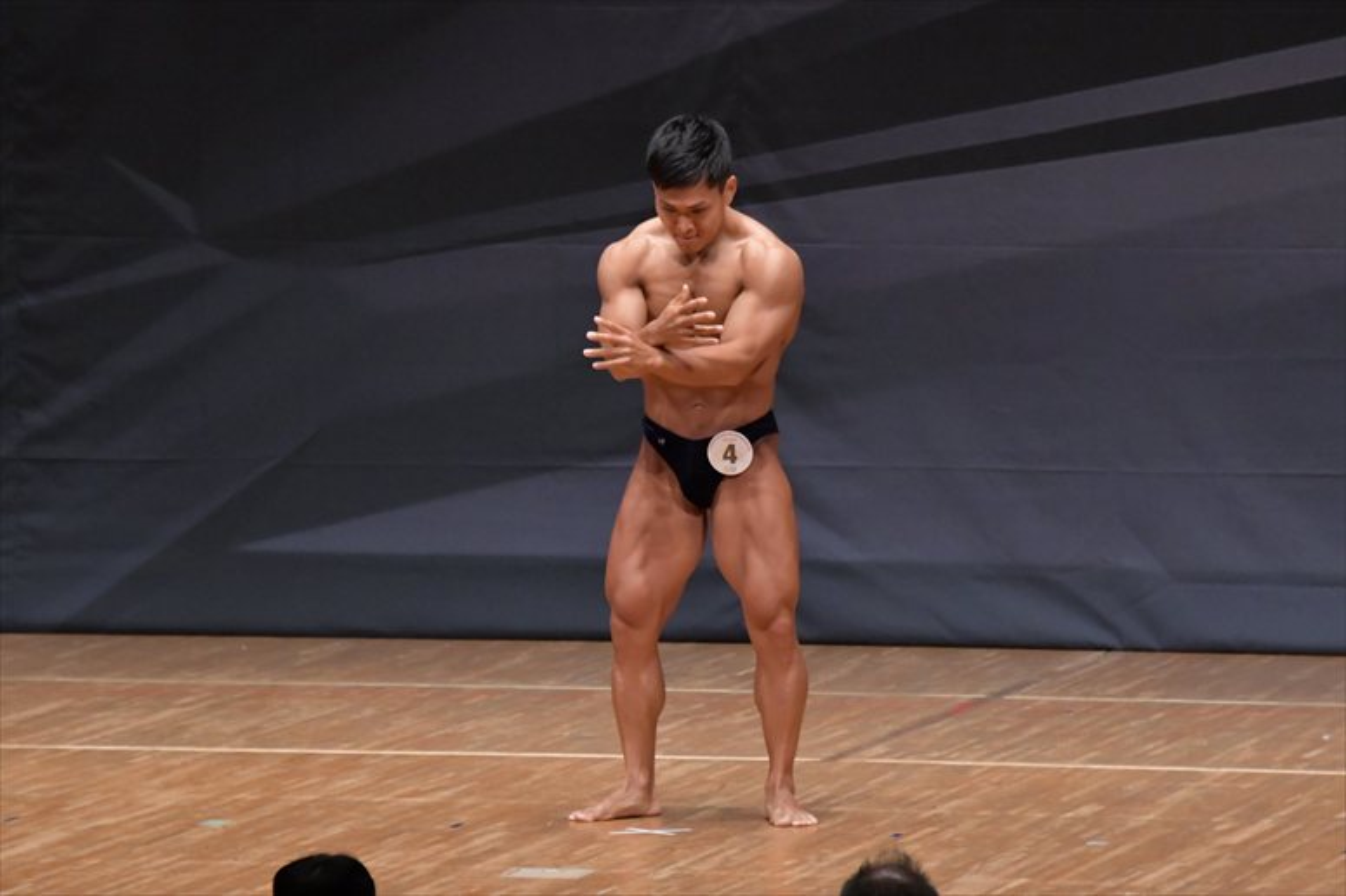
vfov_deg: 4.8
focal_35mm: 285
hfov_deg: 7.2
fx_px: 10651
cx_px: 673
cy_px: 448
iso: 6400
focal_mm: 190
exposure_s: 1/400
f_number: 5.6
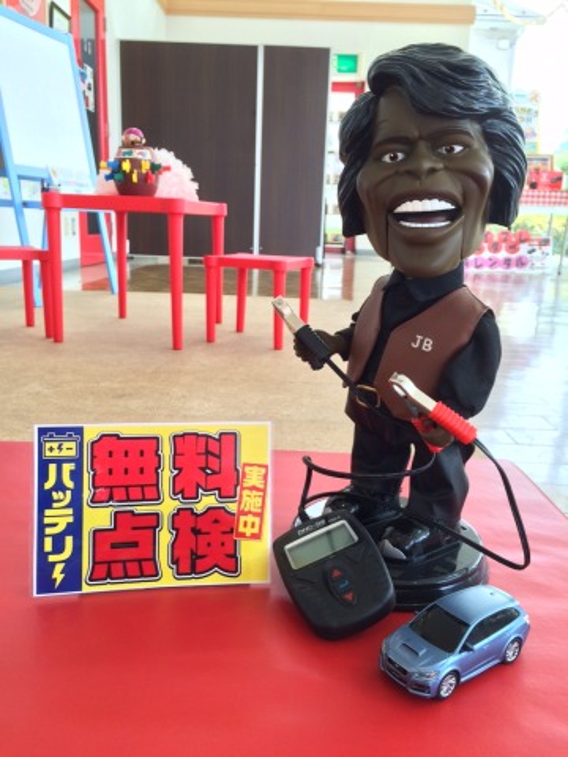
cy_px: 378
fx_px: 634
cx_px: 284
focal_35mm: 29
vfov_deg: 61.7
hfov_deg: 48.2
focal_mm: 4.15
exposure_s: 1/100
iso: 50
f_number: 2.2
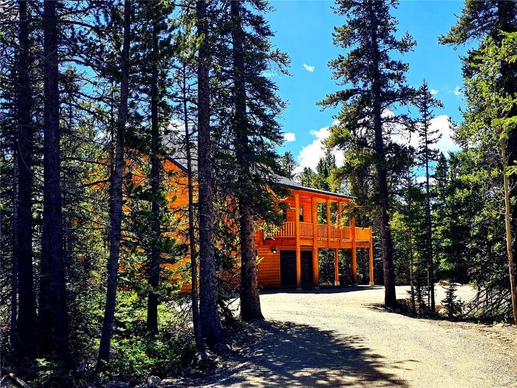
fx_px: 344
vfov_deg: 58.9
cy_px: 194
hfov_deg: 73.9
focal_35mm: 23
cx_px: 258
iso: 10
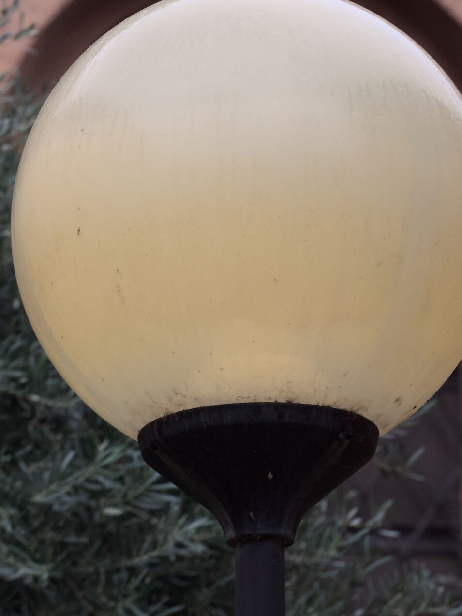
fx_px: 7259
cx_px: 260
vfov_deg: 4.9
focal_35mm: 408
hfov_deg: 3.6
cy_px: 337
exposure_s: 1/400
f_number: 8
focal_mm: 150
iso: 640
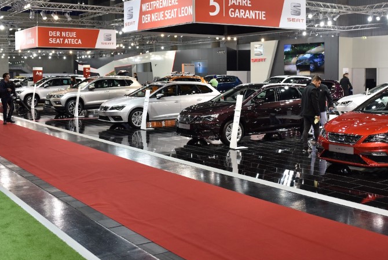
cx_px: 237
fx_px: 507
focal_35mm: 47
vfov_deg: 28.6
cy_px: 97
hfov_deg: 41.6
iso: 1000
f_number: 3.5
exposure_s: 1/500
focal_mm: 35
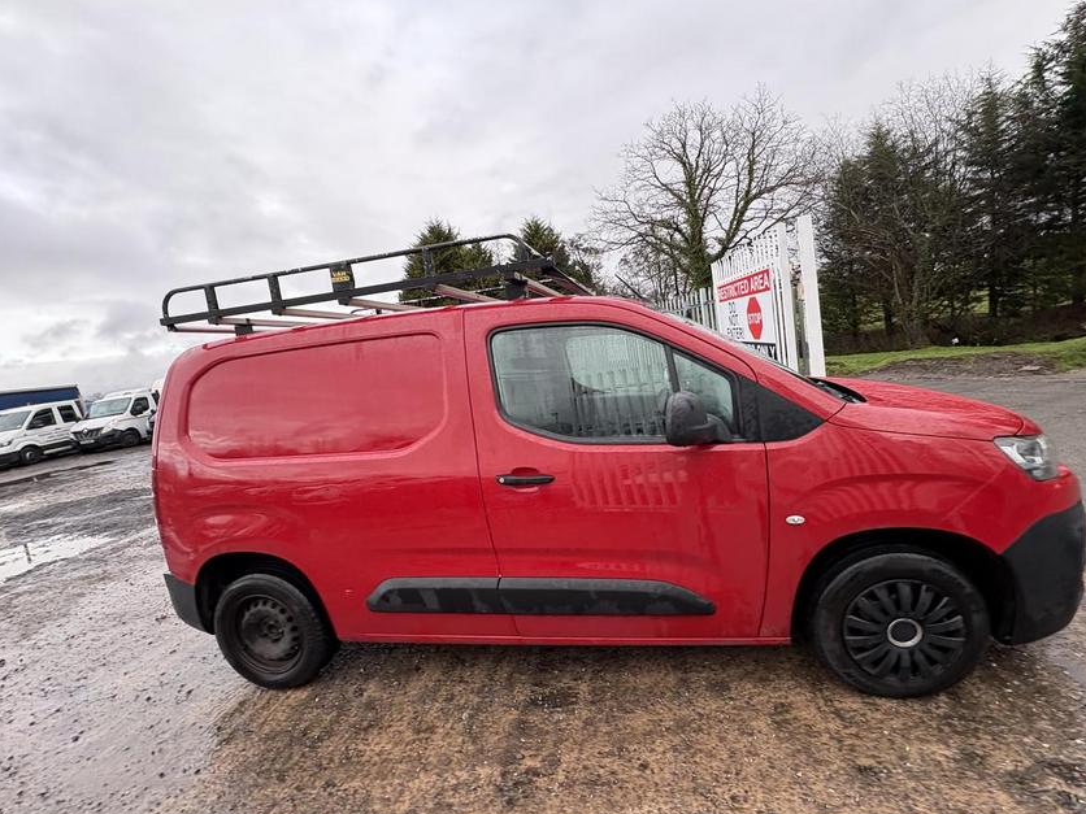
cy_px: 413
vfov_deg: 81.7
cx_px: 578
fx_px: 471
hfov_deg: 98.0
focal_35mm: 15
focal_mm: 2.22
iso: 64
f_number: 2.2
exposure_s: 1/129
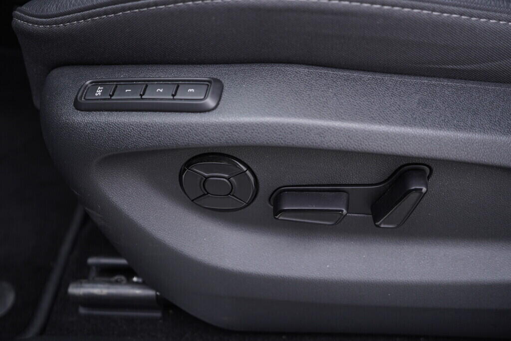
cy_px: 170
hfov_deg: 53.1
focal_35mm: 36
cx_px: 256
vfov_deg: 36.9
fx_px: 511
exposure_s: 1/40
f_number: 2.8
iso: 200
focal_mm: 24
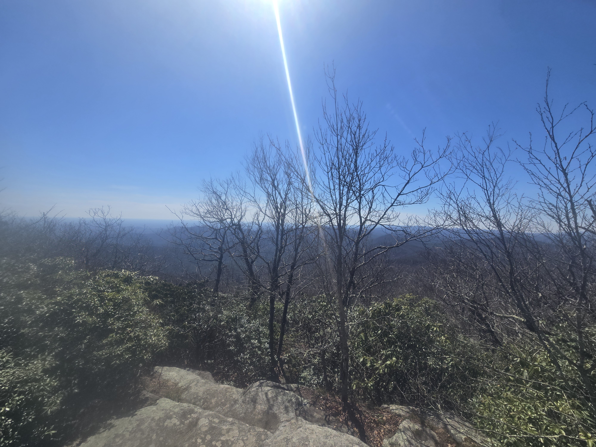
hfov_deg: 106.2
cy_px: 224
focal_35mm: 13
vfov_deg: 89.9
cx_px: 298
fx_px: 224
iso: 50
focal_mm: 2.2
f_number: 2.2
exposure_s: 1/2760
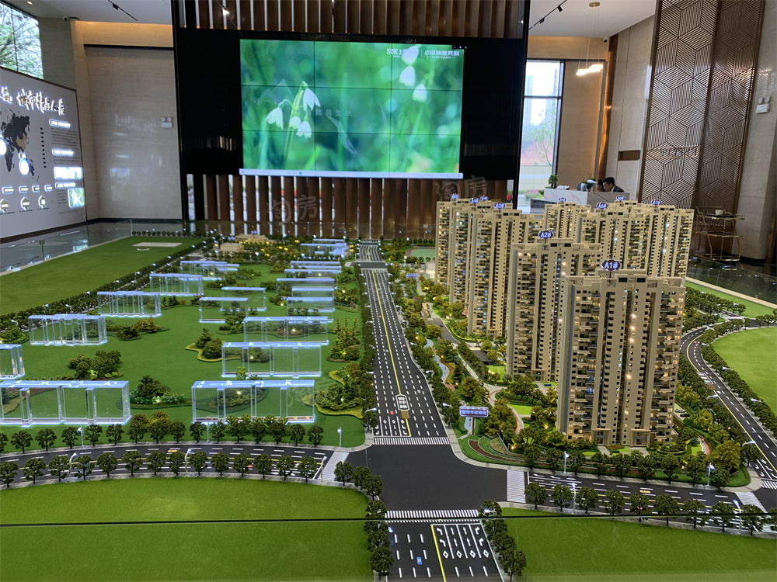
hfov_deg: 67.3
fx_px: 584
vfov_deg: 53.1
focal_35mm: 26
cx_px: 388
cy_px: 291
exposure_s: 1/50
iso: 50
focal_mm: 4.25
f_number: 1.8
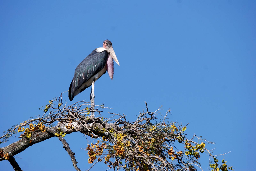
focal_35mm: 435
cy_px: 86
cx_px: 128
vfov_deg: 3.2
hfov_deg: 4.7
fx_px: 3097
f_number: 6
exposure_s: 1/800
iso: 200
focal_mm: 290
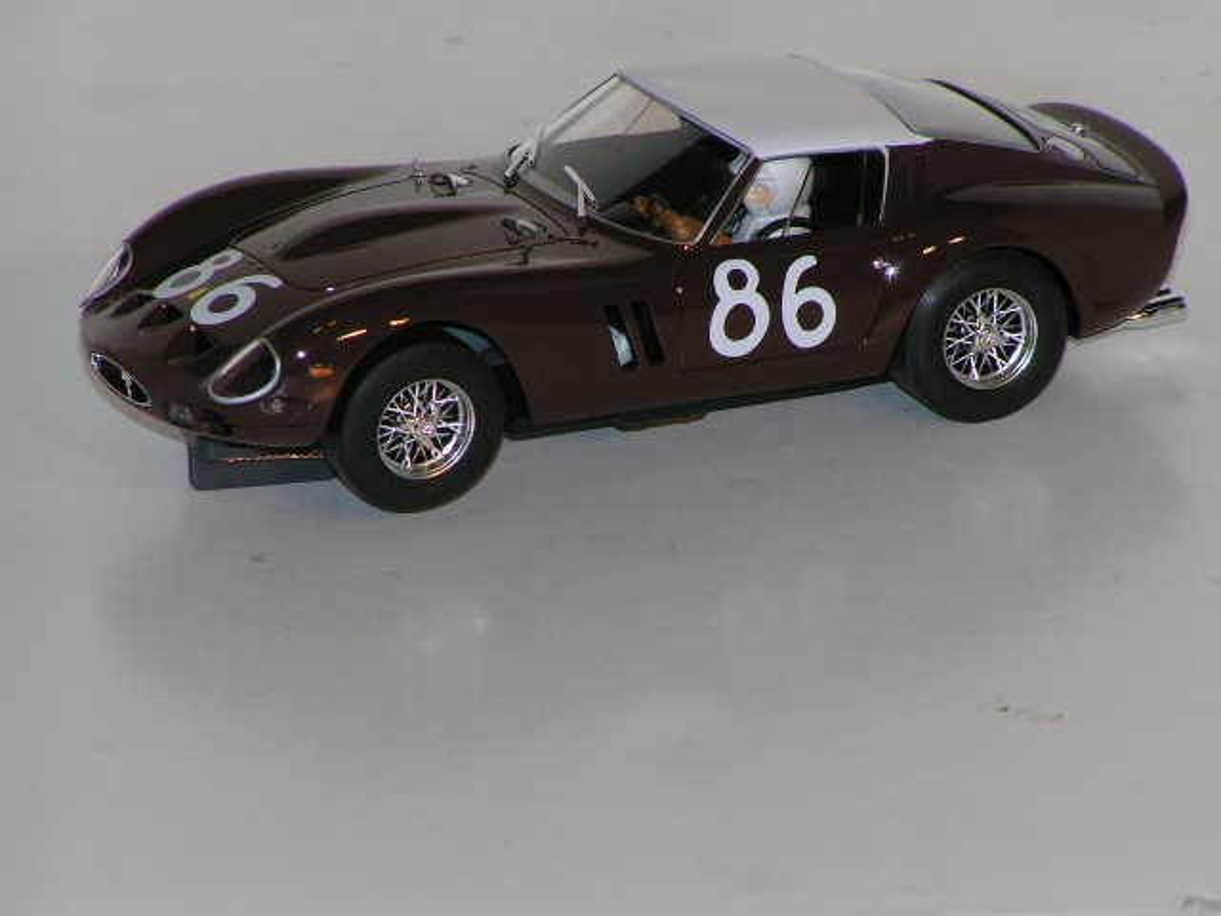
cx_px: 610
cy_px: 458
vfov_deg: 3.9
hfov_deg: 5.2
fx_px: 13404
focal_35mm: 380
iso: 100
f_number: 5.6
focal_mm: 58
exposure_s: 1/400
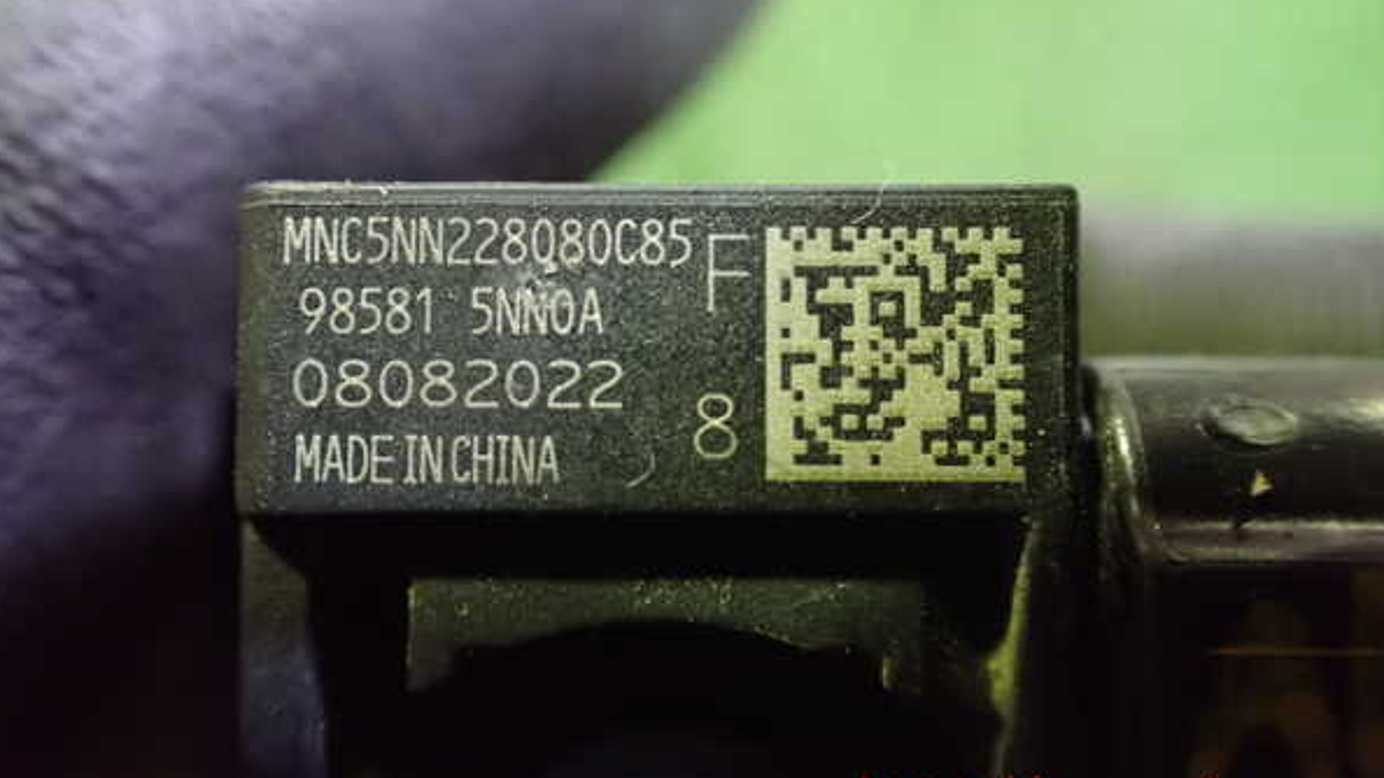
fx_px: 1211
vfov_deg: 35.5
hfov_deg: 59.5
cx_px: 687
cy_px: 307
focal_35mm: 33
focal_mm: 5.4
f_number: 2.3
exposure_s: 1/30
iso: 1600
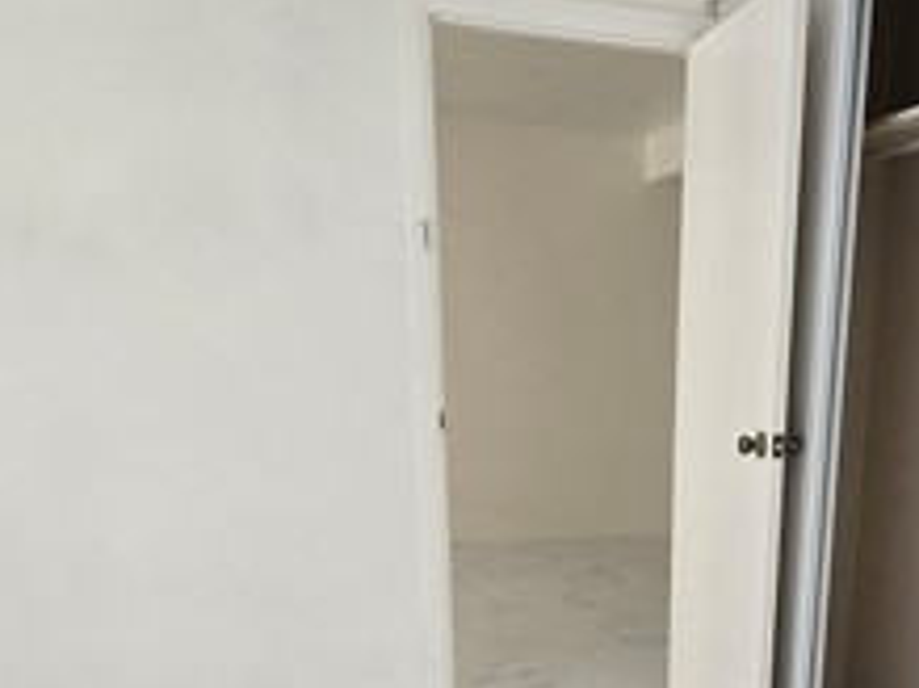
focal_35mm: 38
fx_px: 1008
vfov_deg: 34.2
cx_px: 697
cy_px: 696
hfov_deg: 47.1
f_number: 2.2
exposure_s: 1/120
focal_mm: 2.2
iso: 64
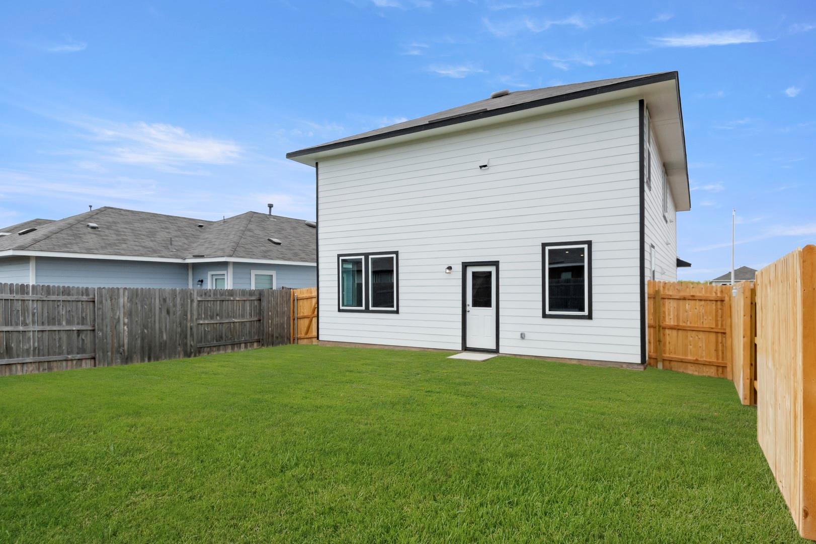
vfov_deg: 36.8
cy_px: 272
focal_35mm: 36
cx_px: 408
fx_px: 816
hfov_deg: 53.2
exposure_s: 1/1000
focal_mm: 24
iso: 400
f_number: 8
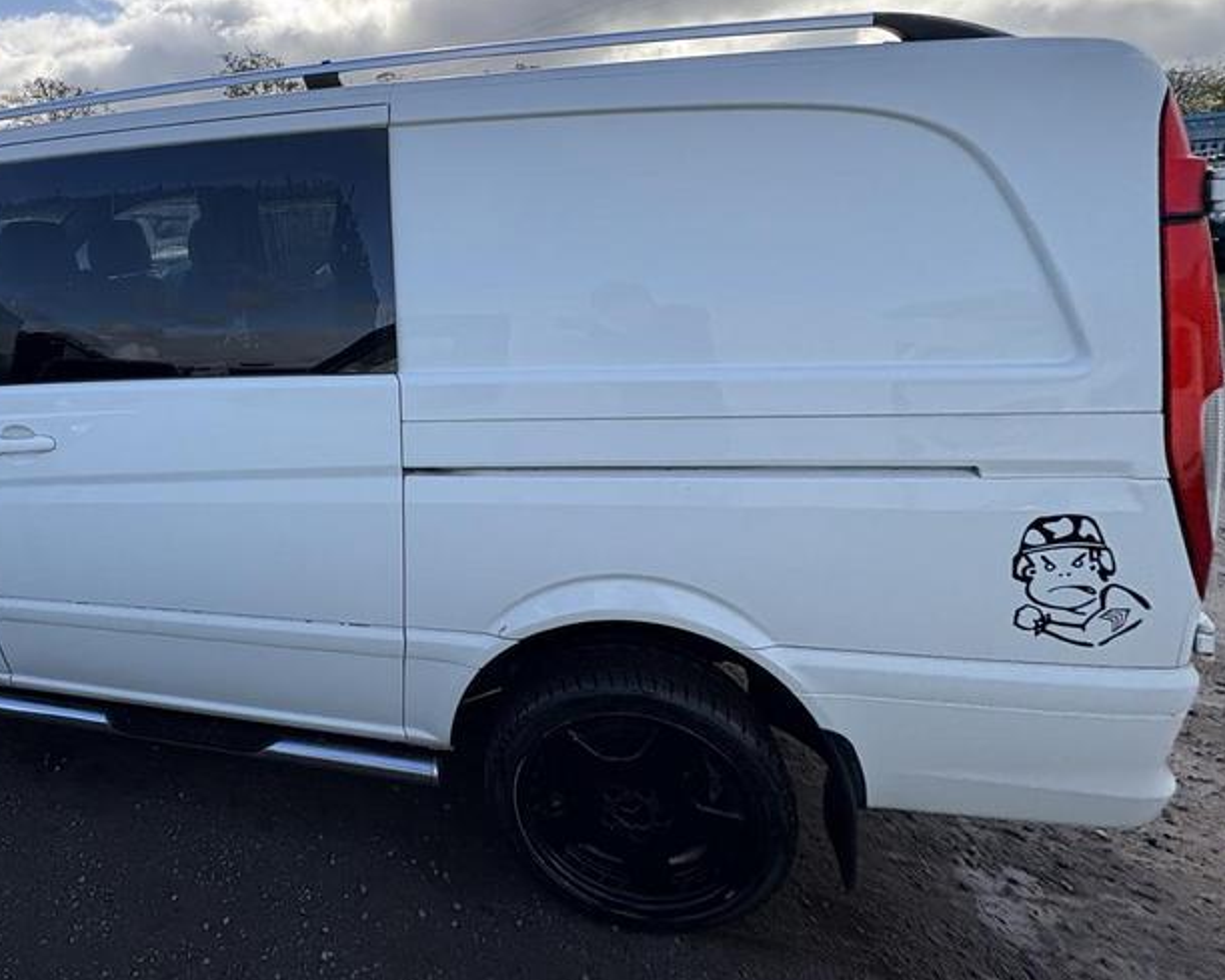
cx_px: 354
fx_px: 725
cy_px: 372
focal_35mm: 20
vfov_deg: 67.2
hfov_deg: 76.2
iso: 50
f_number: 2.2
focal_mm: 2.22
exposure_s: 1/625
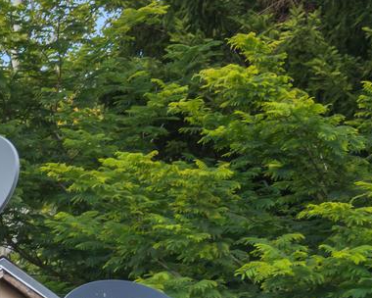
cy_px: 605
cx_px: -459
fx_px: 1949
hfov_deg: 9.8
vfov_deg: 8.3
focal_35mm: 177
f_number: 11
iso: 125
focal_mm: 35
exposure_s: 1/20
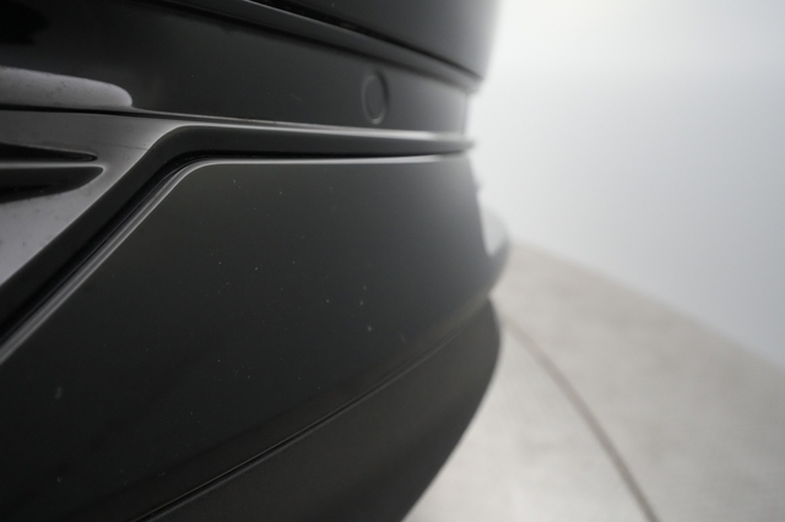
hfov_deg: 65.5
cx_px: 392
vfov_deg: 46.4
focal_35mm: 28
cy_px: 261
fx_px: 610
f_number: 5.6
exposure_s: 1/100
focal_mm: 28
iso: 6400
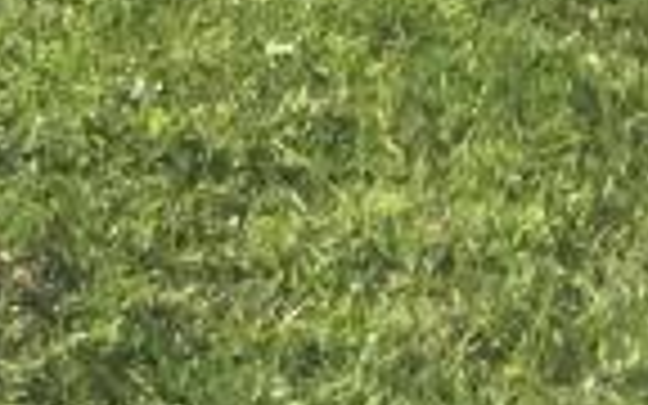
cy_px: -1008
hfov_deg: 7.7
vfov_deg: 5.5
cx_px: -1638
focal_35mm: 218
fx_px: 3850
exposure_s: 1/1522
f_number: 2.2
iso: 32
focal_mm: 4.15
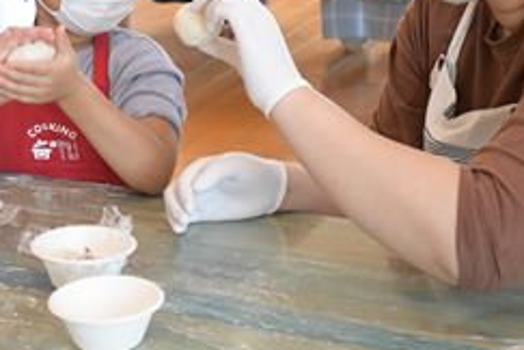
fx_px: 1572
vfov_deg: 12.6
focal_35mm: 108
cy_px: 16
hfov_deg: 18.9
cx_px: 211
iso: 2500
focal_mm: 35
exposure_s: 1/400
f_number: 5
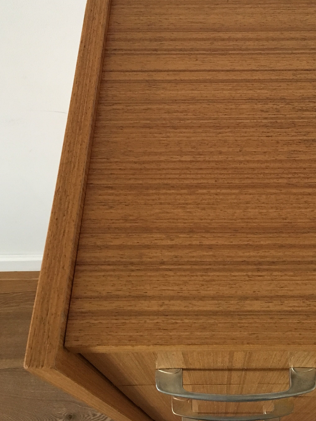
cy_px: 165
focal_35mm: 43
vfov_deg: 43.6
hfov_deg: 33.2
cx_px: 220
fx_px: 523
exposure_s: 1/17
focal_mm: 4.15
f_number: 2.2
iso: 200
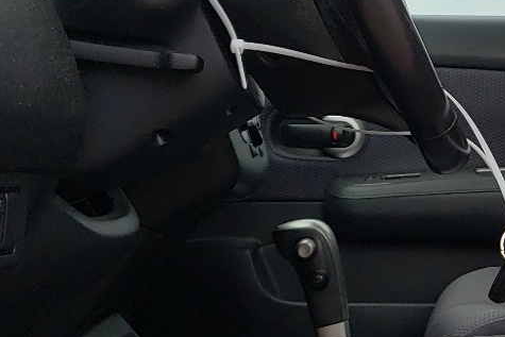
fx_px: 1277
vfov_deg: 15.0
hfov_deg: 21.0
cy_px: 181
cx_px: 594
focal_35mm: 91
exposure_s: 1/625
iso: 50
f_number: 1.5
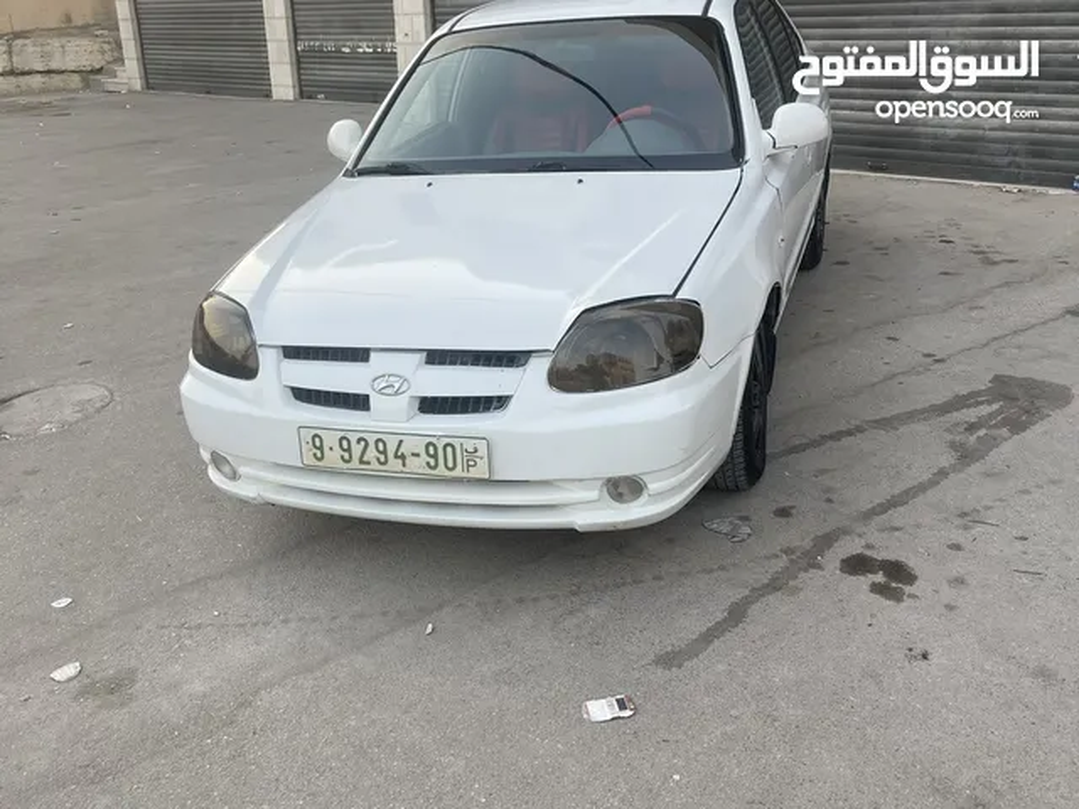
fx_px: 810
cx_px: 540
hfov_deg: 67.3
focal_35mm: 26
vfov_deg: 53.1
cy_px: 404
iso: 40
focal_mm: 5.1
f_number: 1.6
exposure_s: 1/278
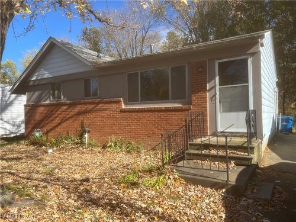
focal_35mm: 26
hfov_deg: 67.3
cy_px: 111
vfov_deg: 53.1
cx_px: 148
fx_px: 222
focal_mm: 5.7
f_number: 1.5
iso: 50
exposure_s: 1/2008
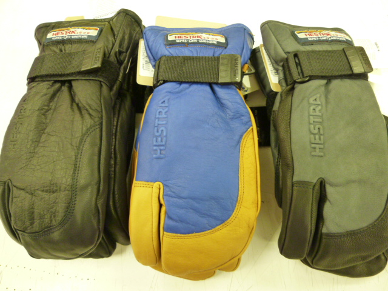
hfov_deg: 69.4
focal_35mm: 25
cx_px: 194
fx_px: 280
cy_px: 146
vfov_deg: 54.9
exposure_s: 1/20
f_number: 2.8
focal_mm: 4.5
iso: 400
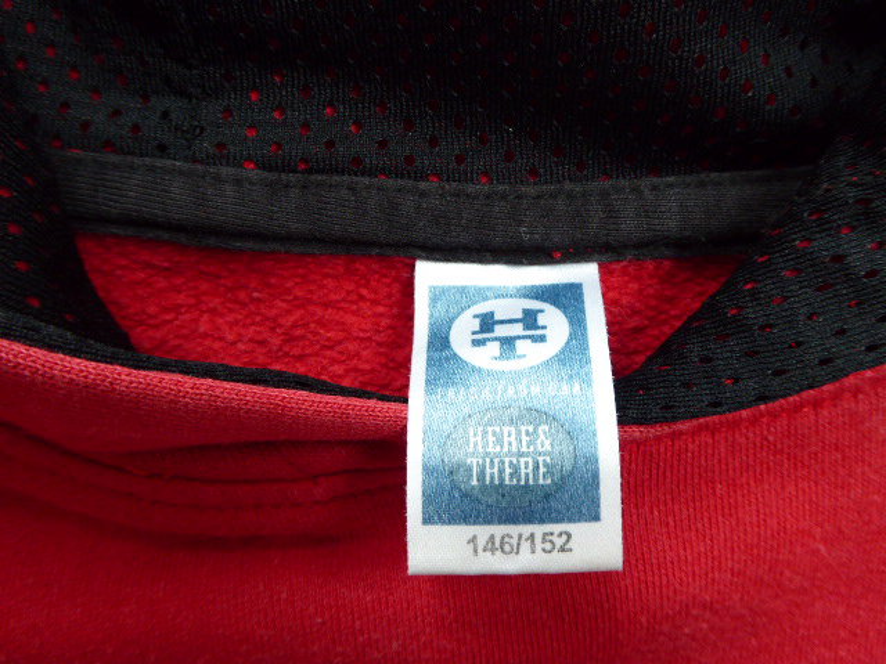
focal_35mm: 29
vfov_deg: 48.2
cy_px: 332
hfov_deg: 61.7
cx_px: 443
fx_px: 742
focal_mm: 5
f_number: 3.5
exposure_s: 1/40
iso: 400
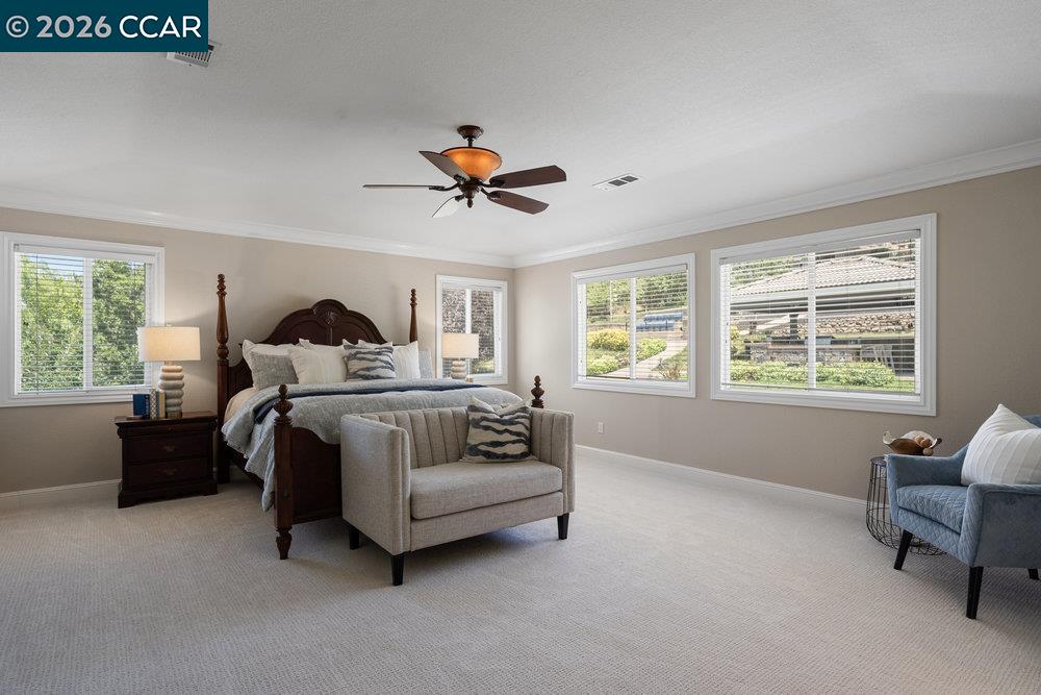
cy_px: 348
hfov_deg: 90.0
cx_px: 520
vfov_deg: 67.4
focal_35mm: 18
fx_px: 521
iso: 160
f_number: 7.1
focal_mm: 18
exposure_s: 1/20
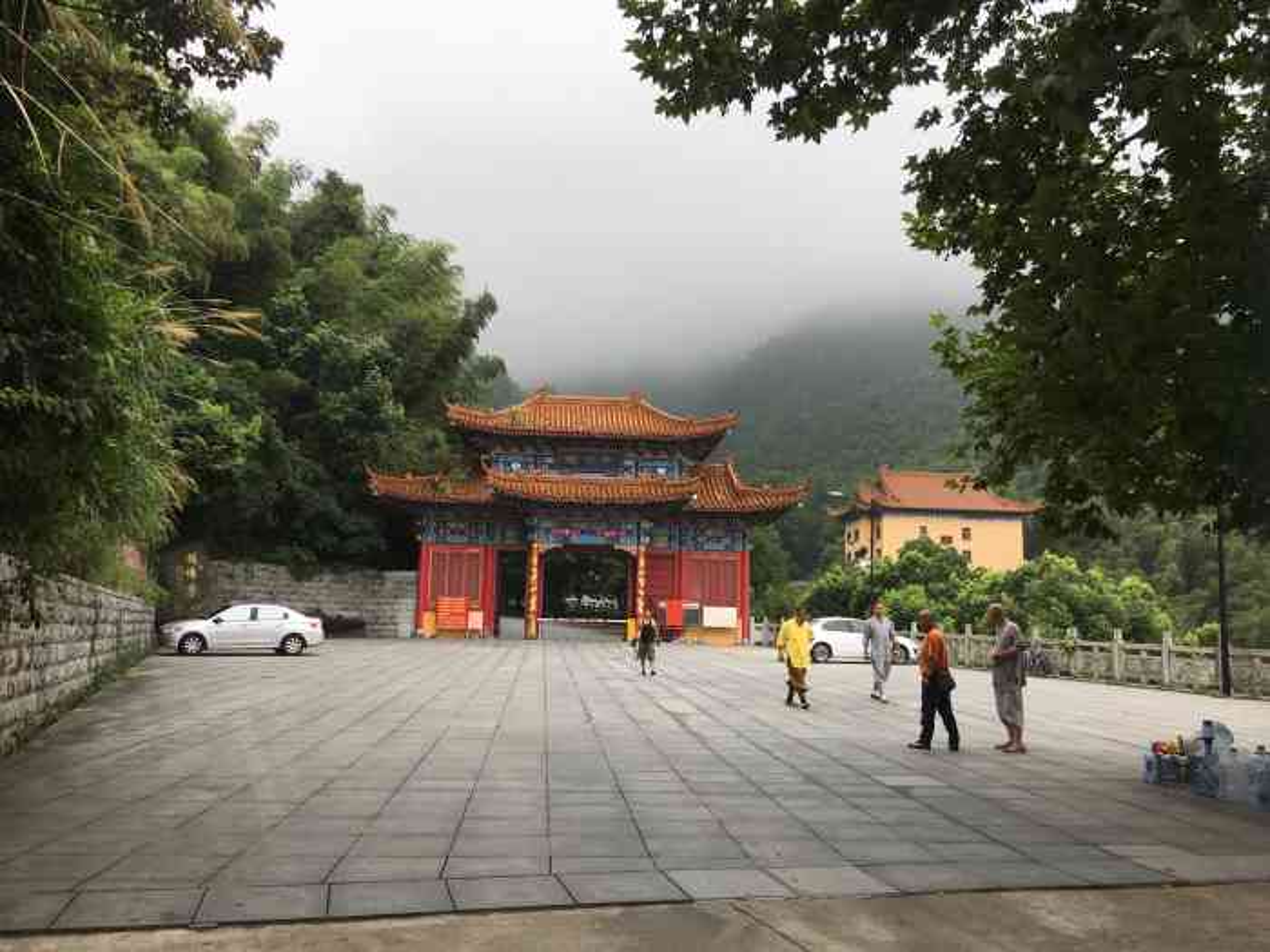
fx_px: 1064
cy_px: 476
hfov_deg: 61.7
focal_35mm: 29
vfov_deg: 48.2
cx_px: 635
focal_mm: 4.15
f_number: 2.2
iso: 25
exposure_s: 1/267
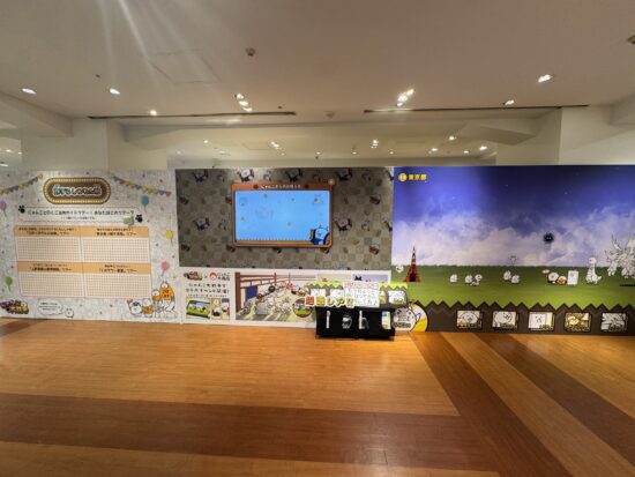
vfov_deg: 85.7
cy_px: 238
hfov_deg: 102.0
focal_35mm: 14
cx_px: 318
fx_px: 257
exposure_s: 1/105
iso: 80
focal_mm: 2.22
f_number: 2.2
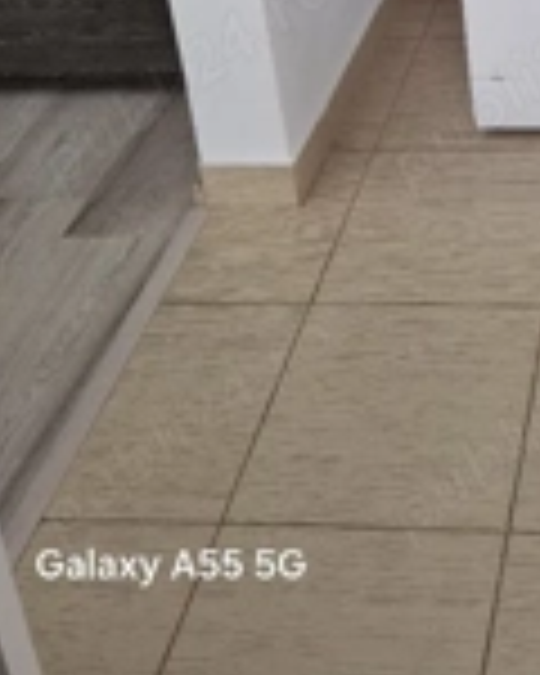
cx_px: 626
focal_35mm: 60
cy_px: -220
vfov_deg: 26.3
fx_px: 1199
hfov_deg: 23.5
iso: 200
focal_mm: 5.54
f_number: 1.8
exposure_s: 1/100
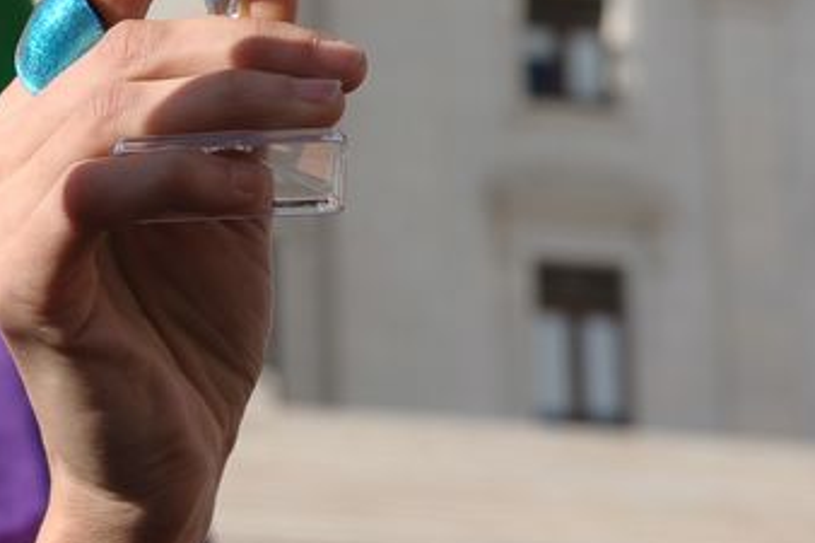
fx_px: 4797
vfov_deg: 6.4
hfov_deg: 9.6
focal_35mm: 212
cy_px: -202
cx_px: -46
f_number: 11
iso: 250
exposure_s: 1/500
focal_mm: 70
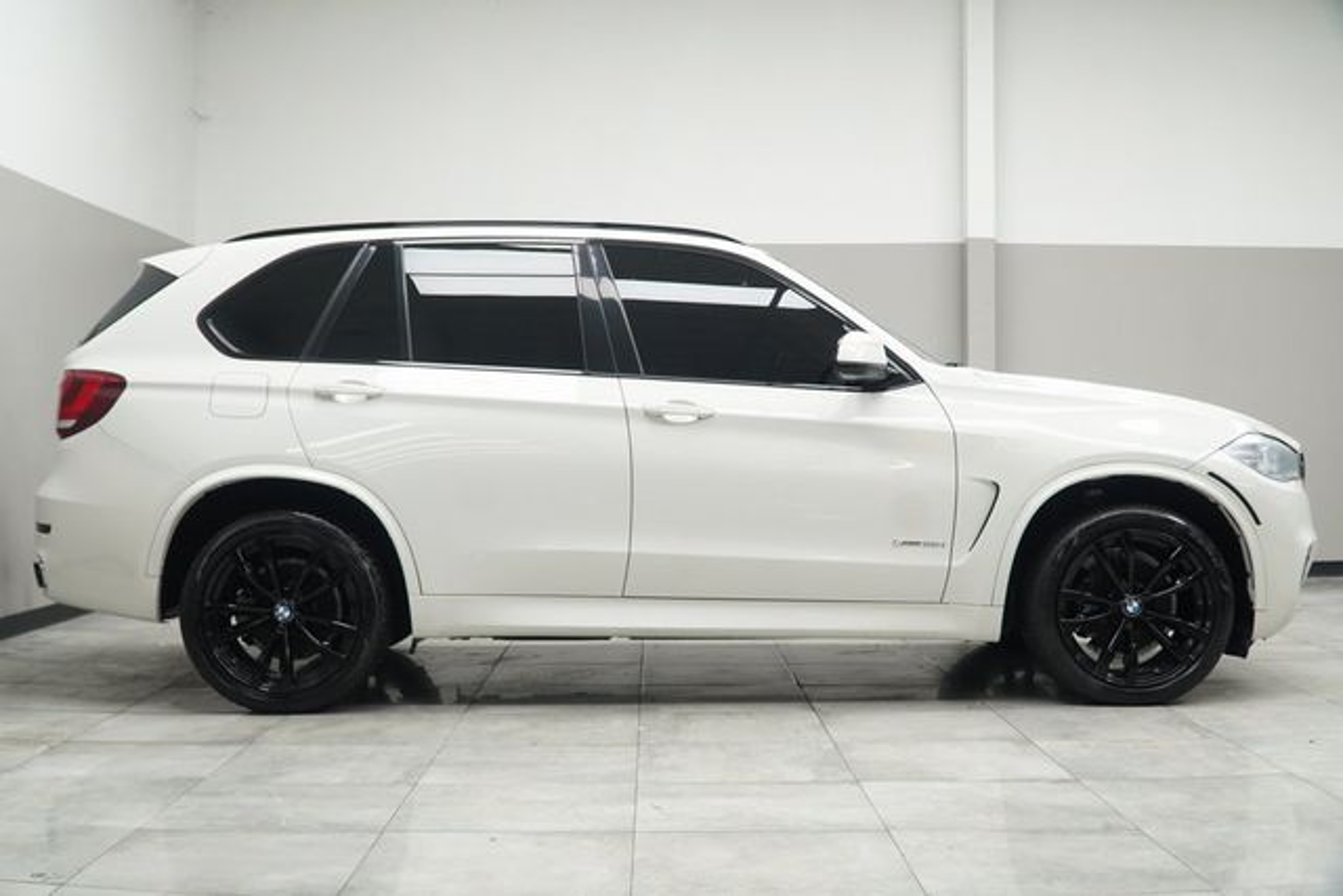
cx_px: 672
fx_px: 1455
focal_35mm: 39
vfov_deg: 34.2
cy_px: 448
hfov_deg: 49.5
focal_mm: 26
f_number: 5.6
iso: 800
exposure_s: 1/60
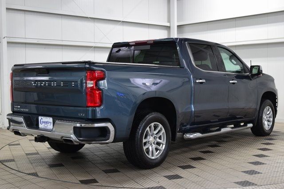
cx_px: 142
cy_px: 94
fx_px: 402
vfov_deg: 26.5
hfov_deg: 38.9
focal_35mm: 51
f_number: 6.3
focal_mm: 34
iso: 450
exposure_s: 1/15
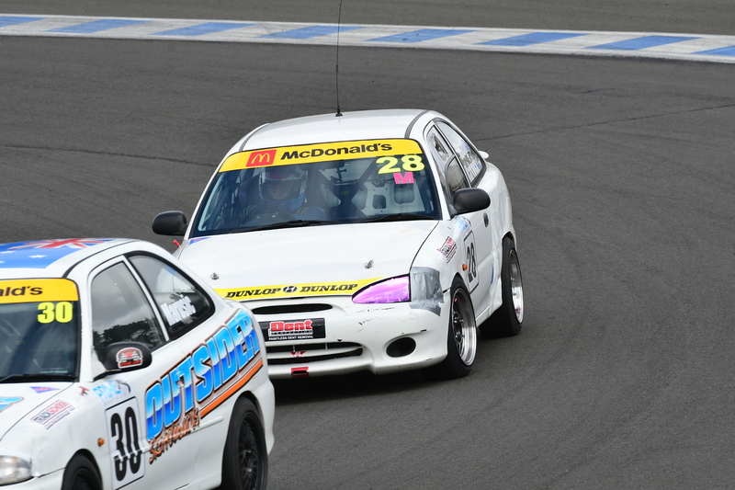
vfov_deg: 3.3
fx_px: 8573
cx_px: 368
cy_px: 245
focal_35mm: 420
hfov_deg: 4.9
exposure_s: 1/640
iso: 640
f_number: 10
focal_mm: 280
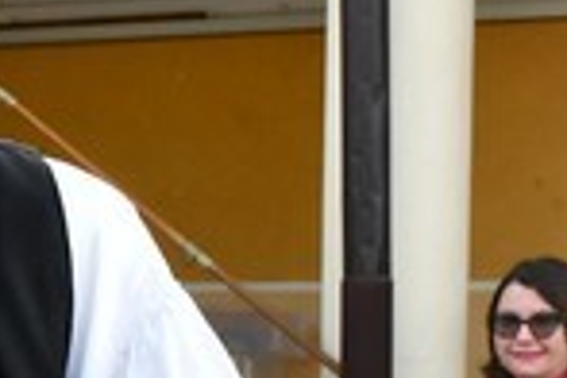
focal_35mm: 237
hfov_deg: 8.3
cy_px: 619
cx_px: -513
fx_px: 3732
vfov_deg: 5.7
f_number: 5.6
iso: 280
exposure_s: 1/250
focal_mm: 23
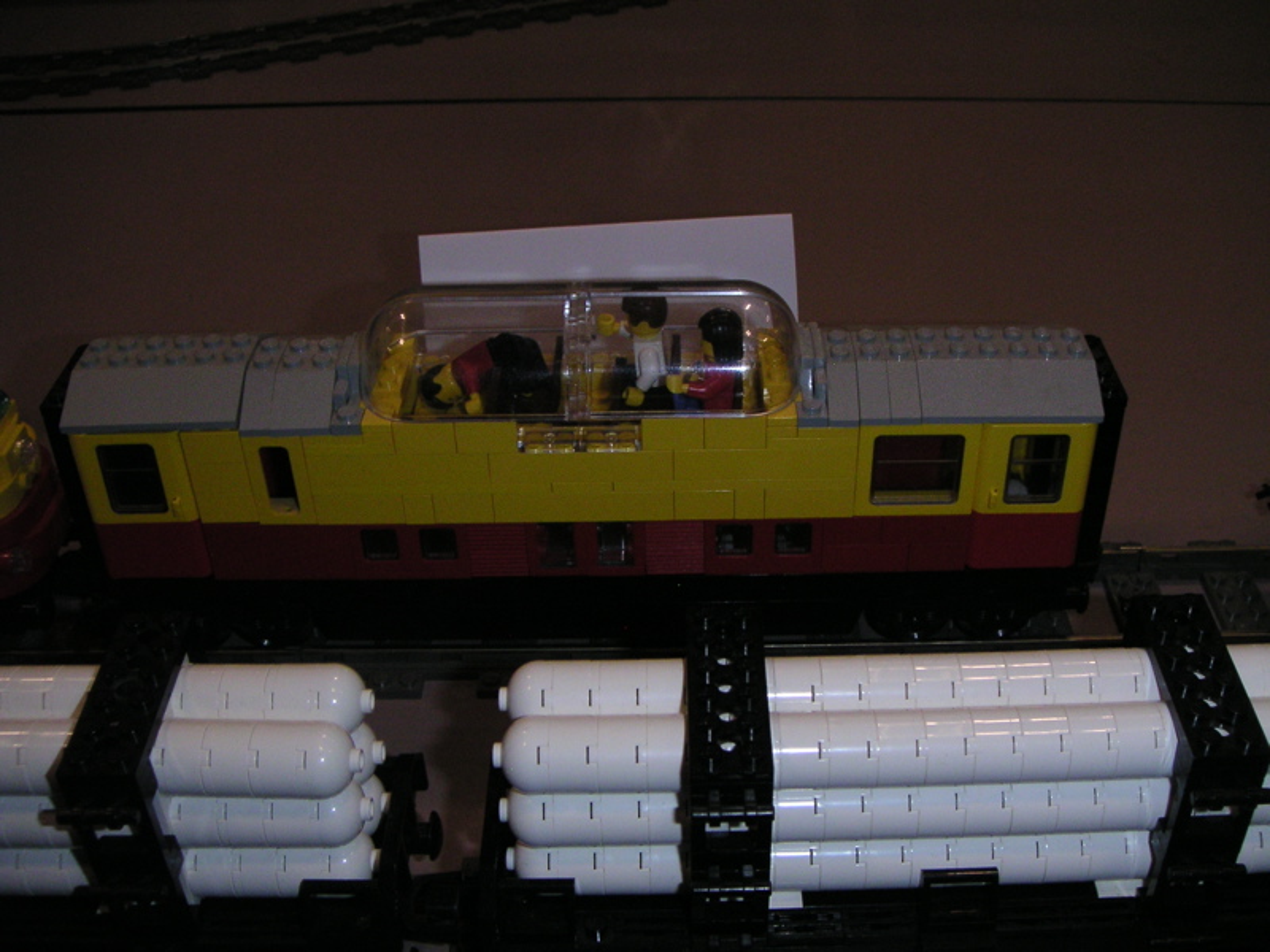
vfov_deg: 37.7
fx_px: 1394
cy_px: 476
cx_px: 635
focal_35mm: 38
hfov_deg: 49.0
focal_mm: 6
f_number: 6.7
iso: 160
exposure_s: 1/45
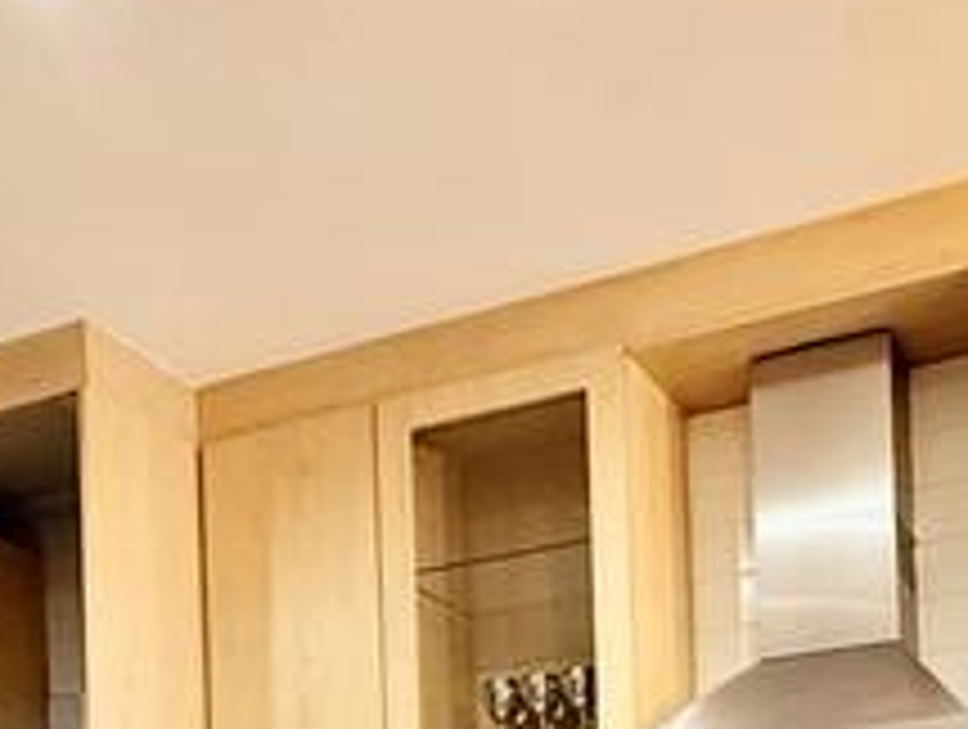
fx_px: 1457
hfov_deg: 36.4
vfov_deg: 23.1
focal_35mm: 52
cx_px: 653
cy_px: 1071
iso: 500
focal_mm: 2.22
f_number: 2.2
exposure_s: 1/50
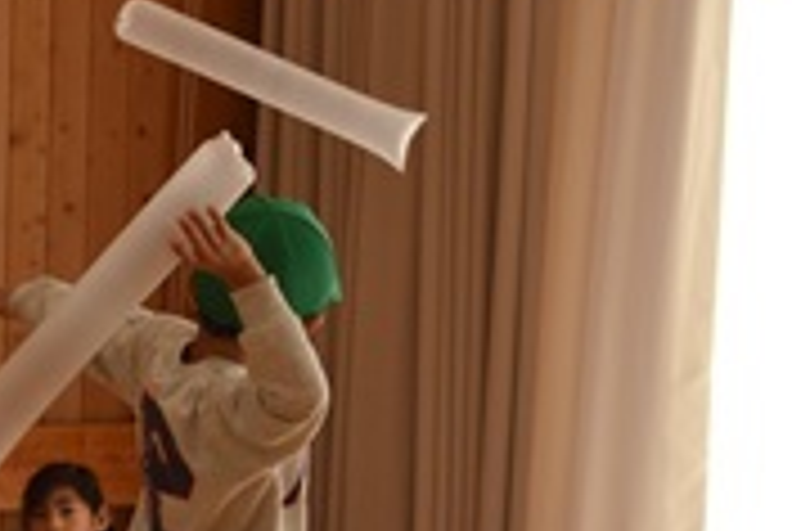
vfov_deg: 5.0
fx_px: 6038
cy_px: 479
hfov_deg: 7.5
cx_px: 360
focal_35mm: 274
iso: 320
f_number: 5.6
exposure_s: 1/500
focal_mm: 70
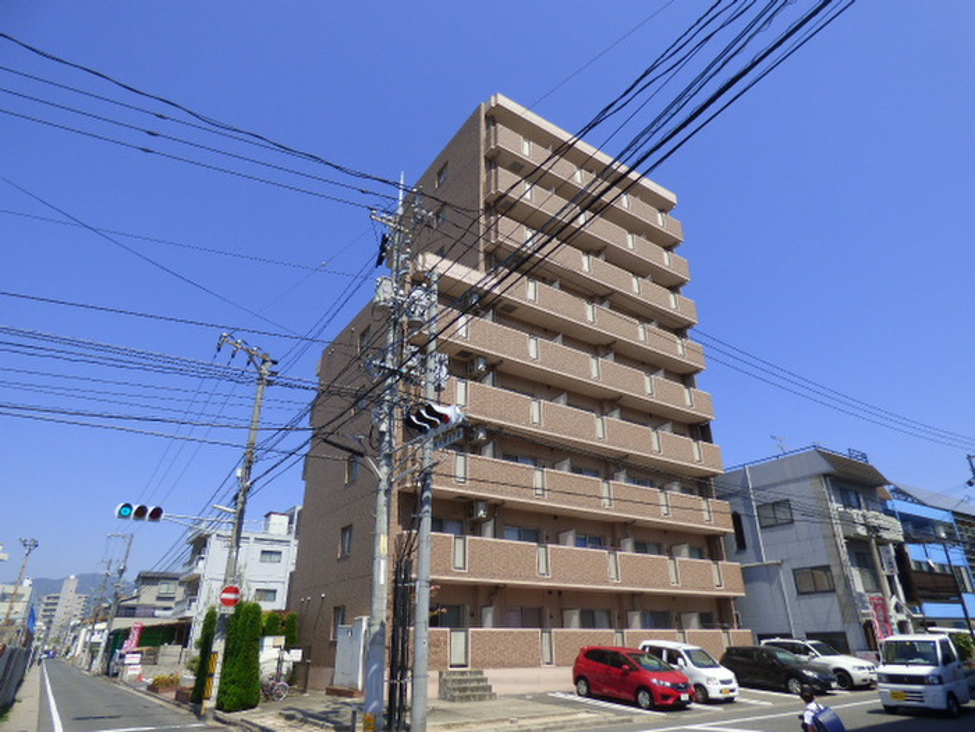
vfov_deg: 66.0
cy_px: 366
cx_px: 488
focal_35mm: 20
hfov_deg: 81.7
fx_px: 563
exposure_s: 1/1600
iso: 100
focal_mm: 3.58
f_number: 2.8
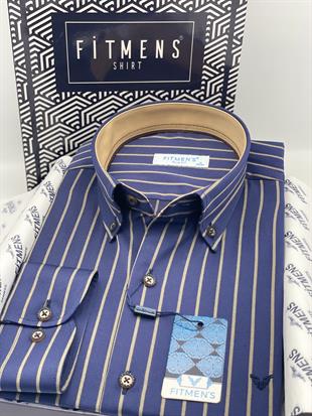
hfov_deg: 28.0
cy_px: 208
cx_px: 156
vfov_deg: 36.8
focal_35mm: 52
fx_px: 625
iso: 50
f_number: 2
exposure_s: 1/100
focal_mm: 6
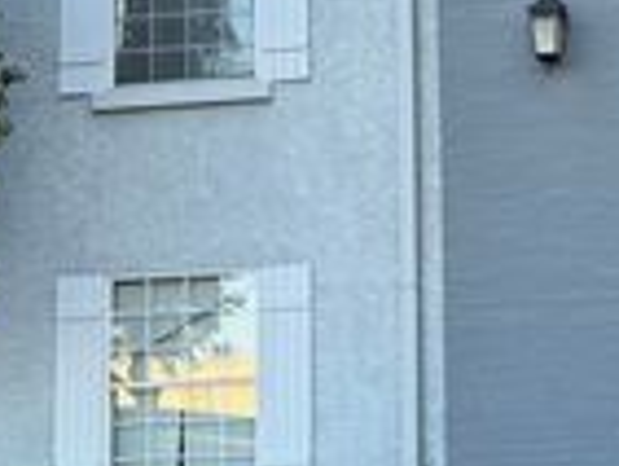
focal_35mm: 85
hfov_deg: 21.8
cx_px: 685
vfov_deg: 17.4
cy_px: 240
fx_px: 1521
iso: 100
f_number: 1.78
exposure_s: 1/435
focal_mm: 6.76
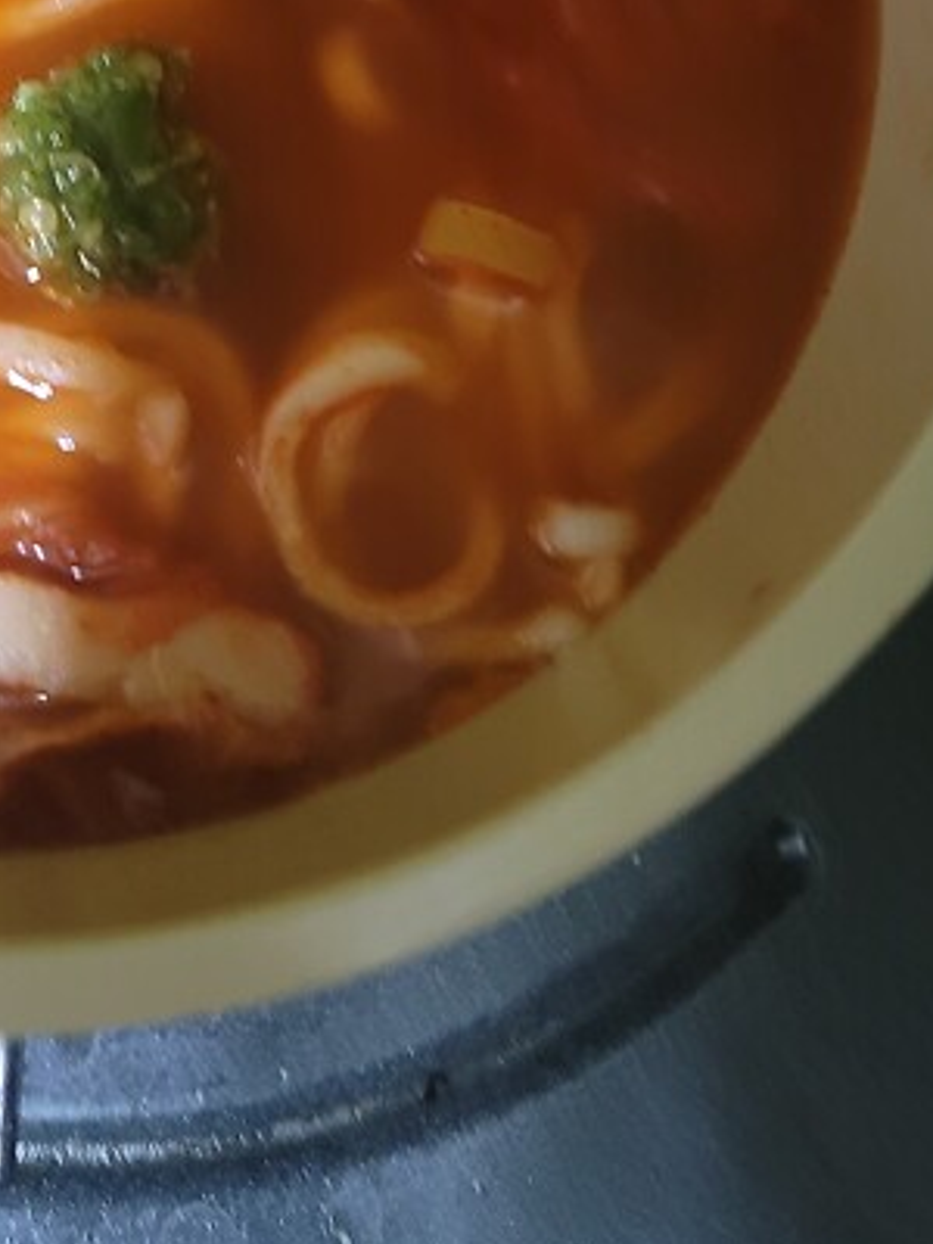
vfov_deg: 31.7
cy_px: -56
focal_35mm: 55
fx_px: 1977
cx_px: 56
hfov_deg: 25.5
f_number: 1.8
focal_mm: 7
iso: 320
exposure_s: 1/40
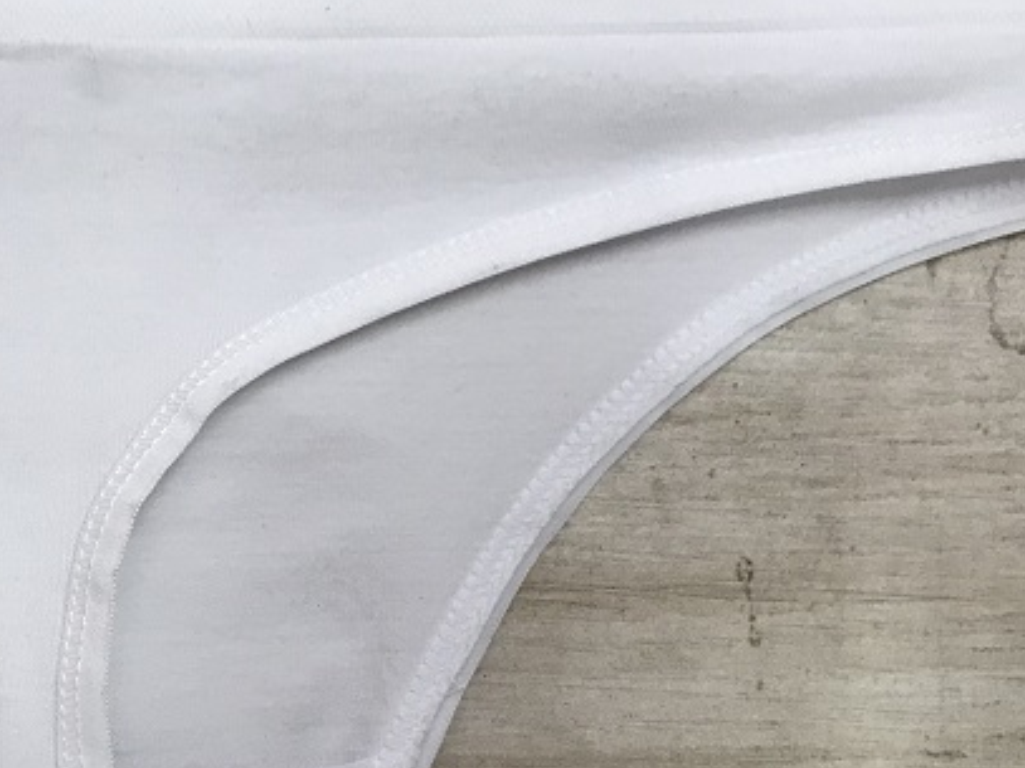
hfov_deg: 34.0
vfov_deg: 26.2
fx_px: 1628
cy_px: 584
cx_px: 224
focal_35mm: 55
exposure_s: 1/33
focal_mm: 3.99
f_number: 1.8
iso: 32
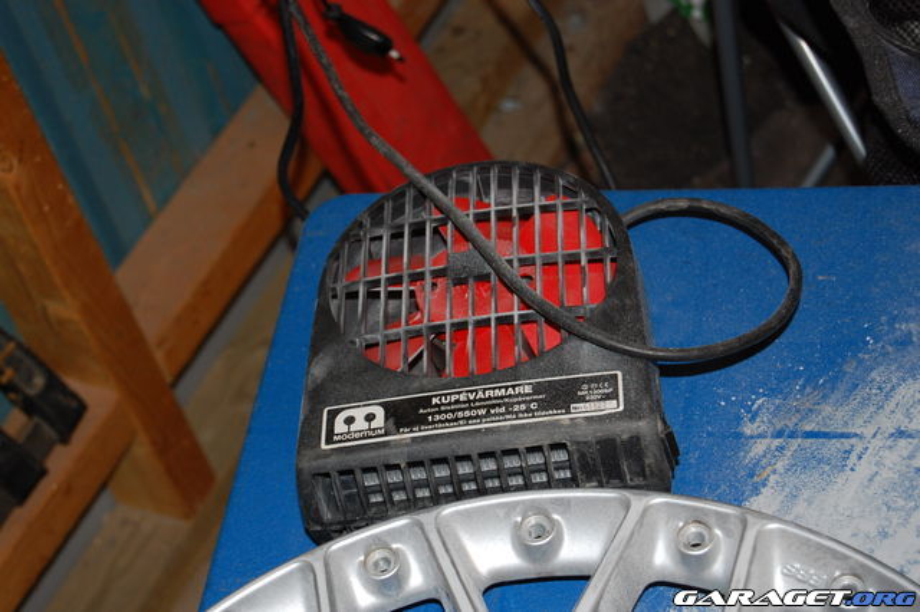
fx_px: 2107
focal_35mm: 82
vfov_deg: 16.5
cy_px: 306
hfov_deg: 24.6
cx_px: 460
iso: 400
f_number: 5.6
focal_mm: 55
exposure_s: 1/60
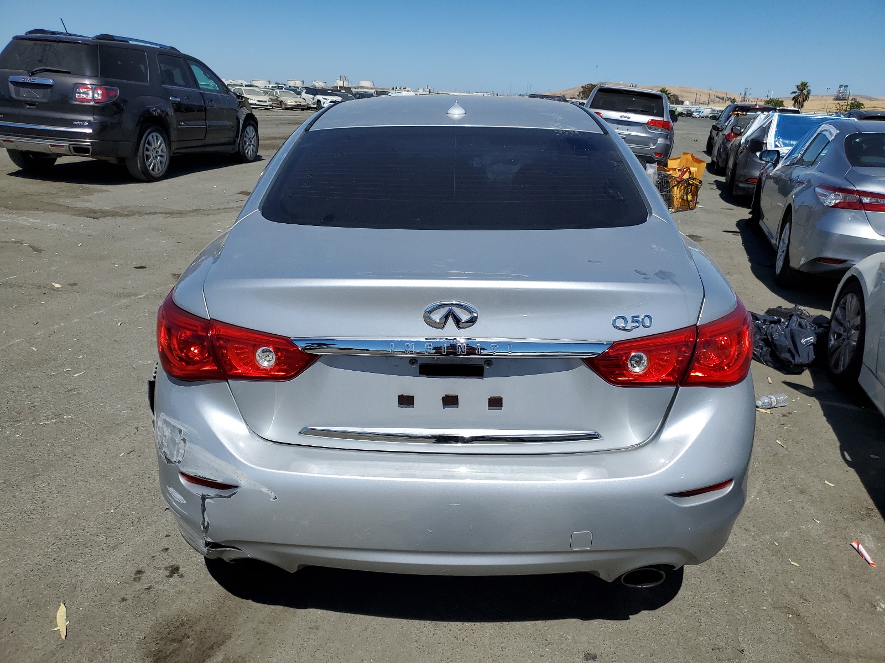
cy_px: 332
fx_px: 665
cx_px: 442
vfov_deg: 53.1
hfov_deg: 67.3
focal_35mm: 26
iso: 50
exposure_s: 1/10000
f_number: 1.5
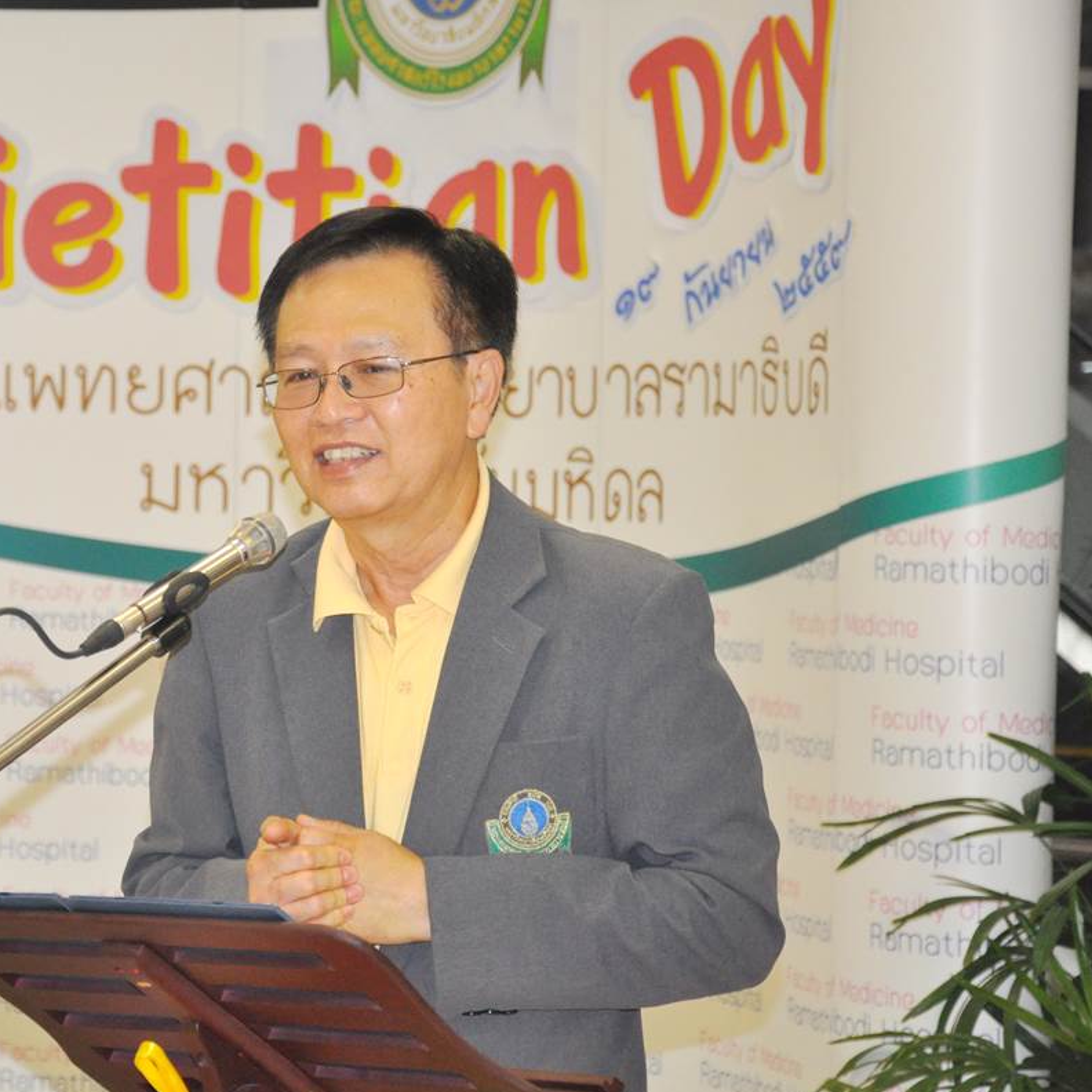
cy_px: 548
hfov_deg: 12.0
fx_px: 5162
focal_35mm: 145
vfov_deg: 12.1
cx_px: 290
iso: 1250
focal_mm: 75
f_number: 5.3
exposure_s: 1/60
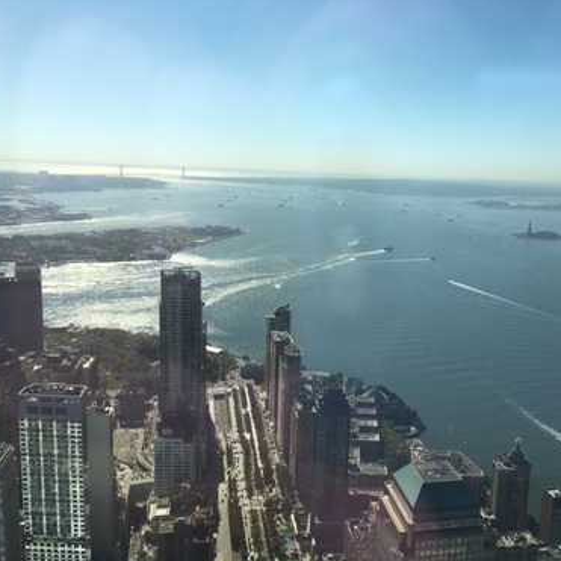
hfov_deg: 46.9
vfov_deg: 47.2
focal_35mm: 35
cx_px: 343
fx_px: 642
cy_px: 281
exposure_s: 1/1709
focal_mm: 4.15
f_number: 2.2
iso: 25
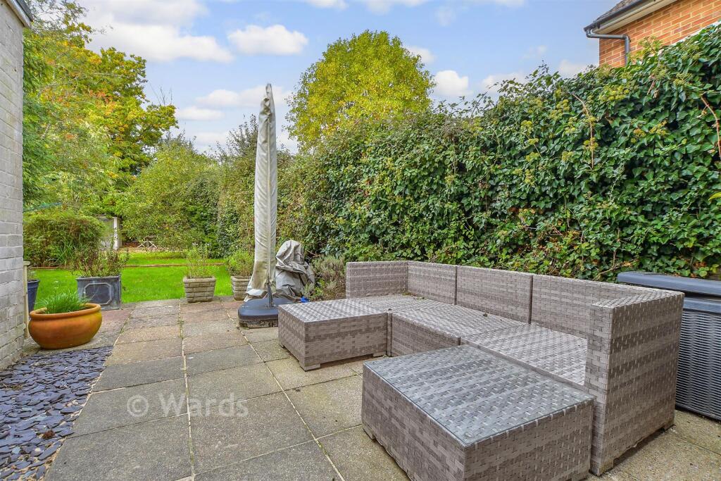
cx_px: 360
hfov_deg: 71.5
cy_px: 240
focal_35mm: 25
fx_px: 501
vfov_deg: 51.3
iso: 160
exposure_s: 1/40
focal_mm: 17
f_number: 8
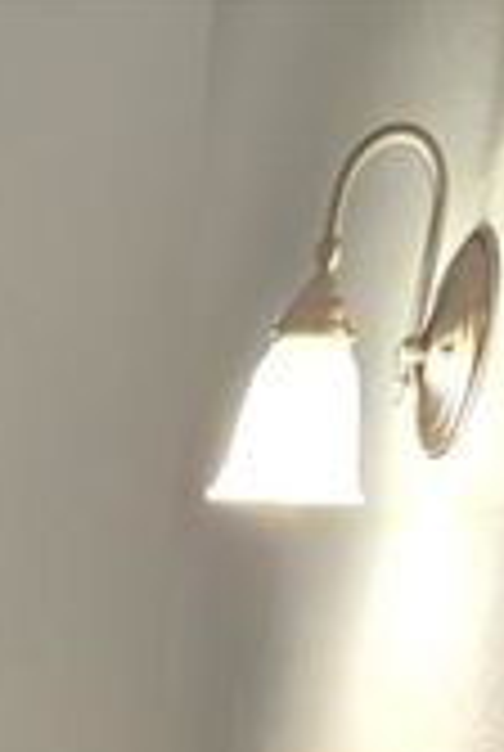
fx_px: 899
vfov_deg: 27.0
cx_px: 2
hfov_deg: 29.3
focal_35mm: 43
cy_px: 1189
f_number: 2.2
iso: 500
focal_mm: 2.2
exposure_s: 1/60
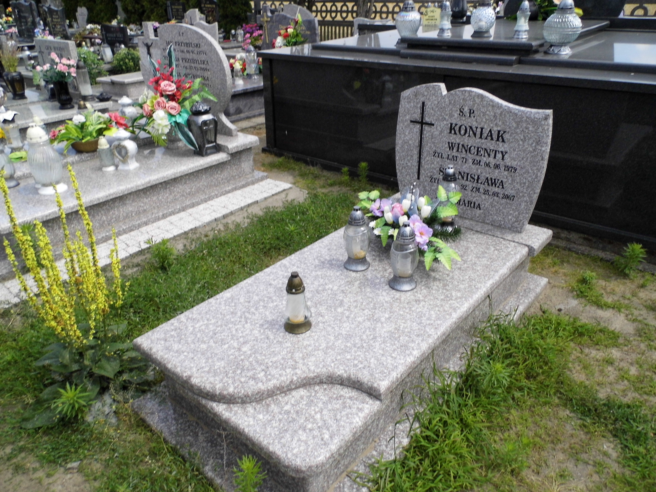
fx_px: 474
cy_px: 246
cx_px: 328
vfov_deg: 54.9
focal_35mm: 25
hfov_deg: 69.4
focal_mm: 4.5
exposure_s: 1/160
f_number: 8.9
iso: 100
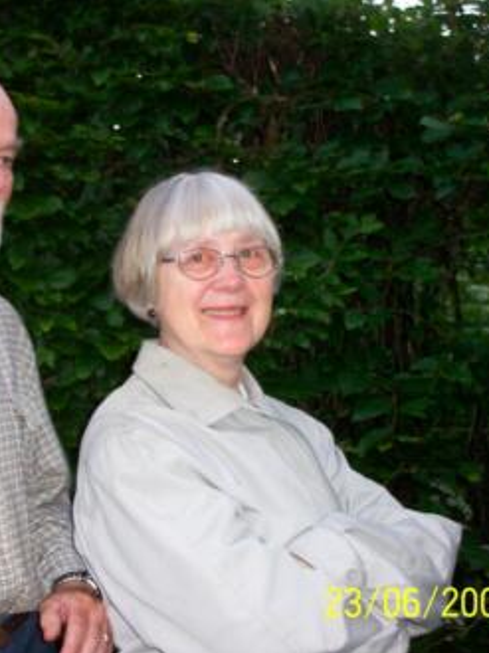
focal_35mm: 51
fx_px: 962
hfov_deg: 28.1
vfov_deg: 37.5
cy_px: 327
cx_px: 127
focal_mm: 7.5
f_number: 2.8
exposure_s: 1/30
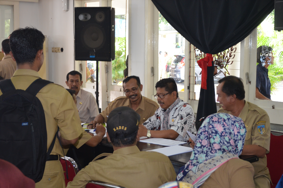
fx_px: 494
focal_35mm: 63
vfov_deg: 21.5
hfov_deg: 32.0
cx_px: 142
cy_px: 94
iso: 1250
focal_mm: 42
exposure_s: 1/60
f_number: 5.3
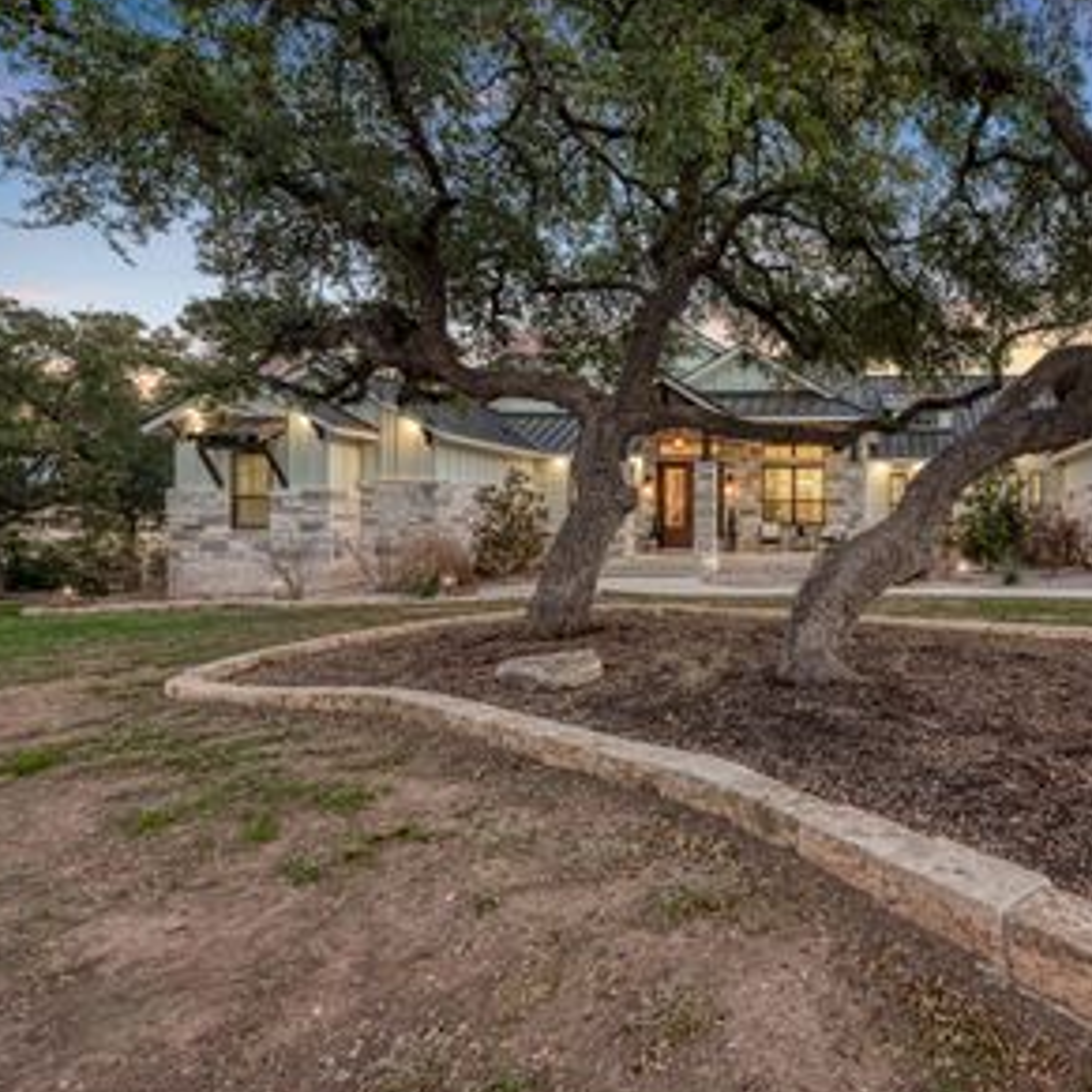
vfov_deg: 77.6
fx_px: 678
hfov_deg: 69.0
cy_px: 507
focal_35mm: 19
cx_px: 897
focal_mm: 13
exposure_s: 1/6
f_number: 7.1
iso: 200
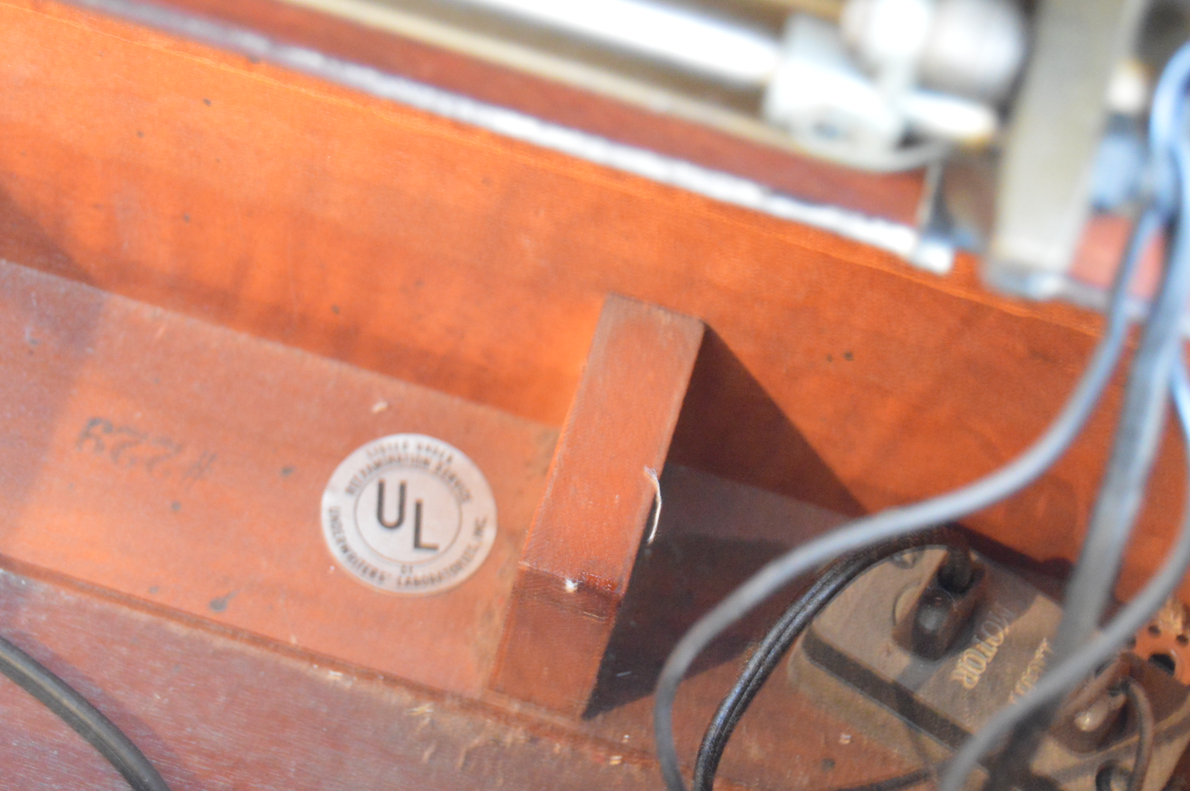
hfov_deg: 22.1
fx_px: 3038
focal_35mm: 92
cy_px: 401
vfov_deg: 14.8
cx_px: 500
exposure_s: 1/4
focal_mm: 46
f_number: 5.3
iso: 3200
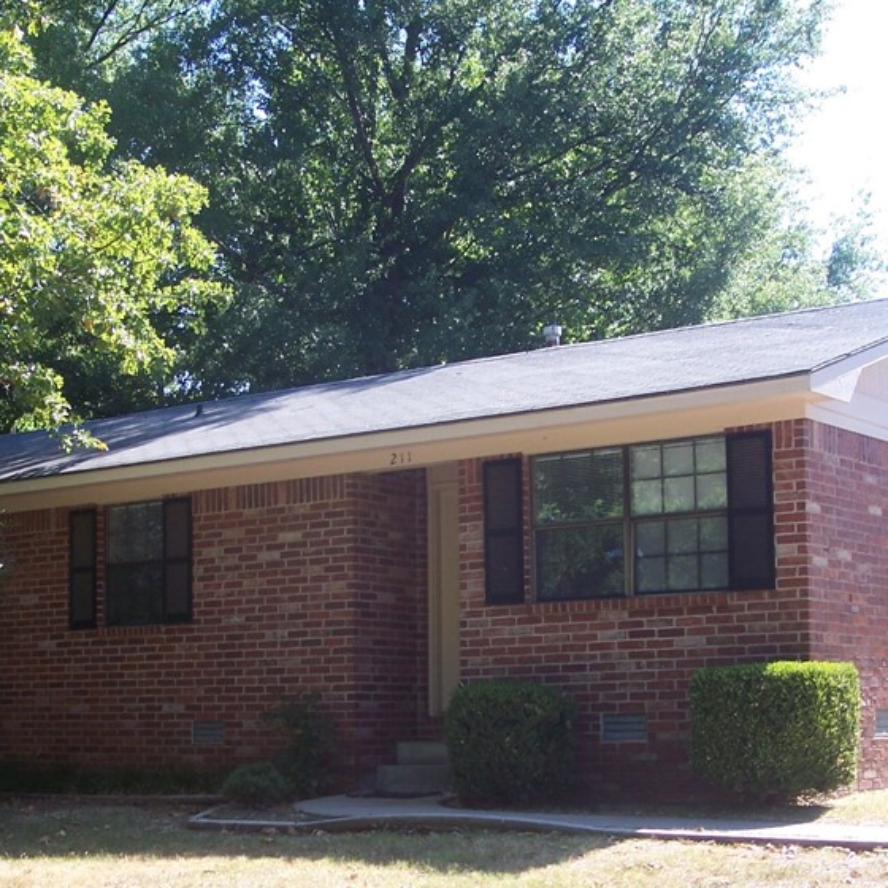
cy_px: 542
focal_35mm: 63
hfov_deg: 27.2
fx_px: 1828
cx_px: 344
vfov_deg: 27.2
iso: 100
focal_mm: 8
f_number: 3.4
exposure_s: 1/250
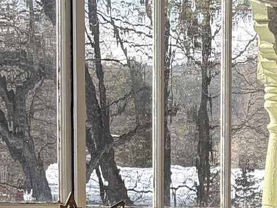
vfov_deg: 8.6
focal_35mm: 165
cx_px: 421
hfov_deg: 11.5
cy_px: 389
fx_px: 1320
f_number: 1.6
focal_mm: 5.96
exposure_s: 1/973
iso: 50
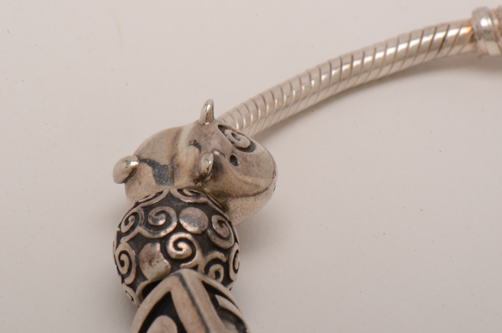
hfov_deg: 16.1
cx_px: 251
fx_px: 1774
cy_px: 166
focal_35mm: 128
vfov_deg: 10.7
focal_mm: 85
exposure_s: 1/160
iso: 100
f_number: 29
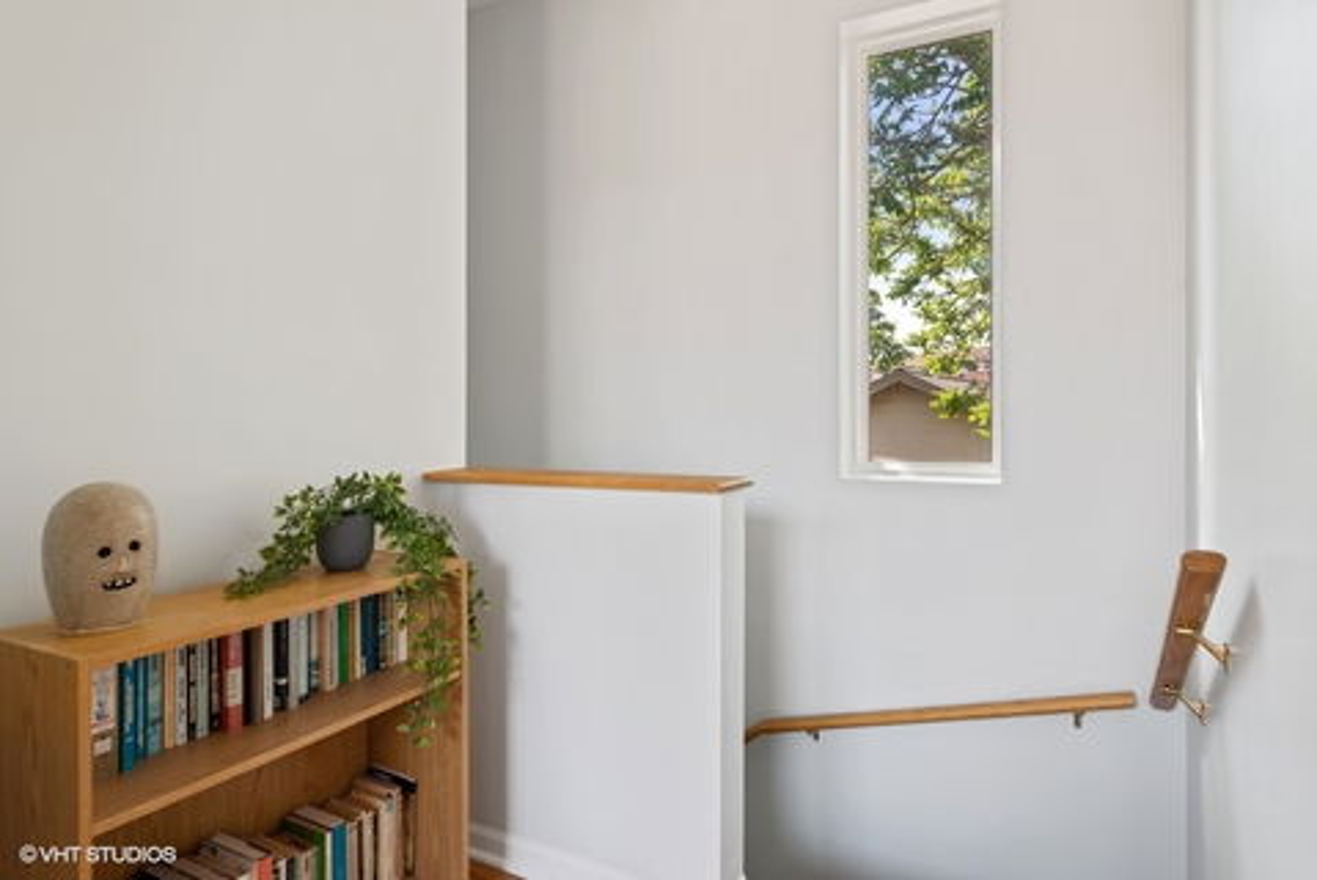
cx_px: 658
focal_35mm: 22
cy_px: 440
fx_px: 805
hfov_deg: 78.5
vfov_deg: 57.3
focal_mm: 22
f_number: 8
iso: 100
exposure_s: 1/1.25
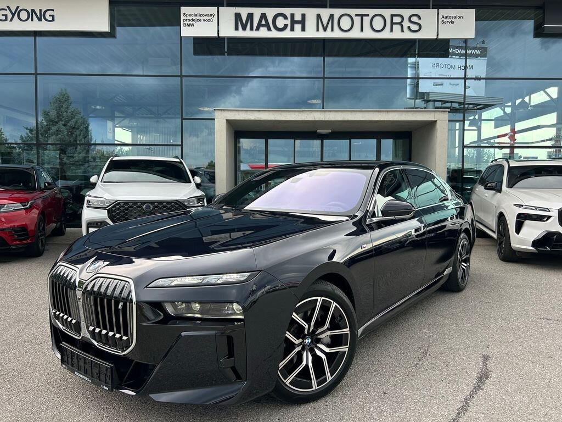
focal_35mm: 26
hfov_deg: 67.3
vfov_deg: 53.1
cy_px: 211
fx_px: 422
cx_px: 281
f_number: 1.5
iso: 64
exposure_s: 1/488
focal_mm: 5.7
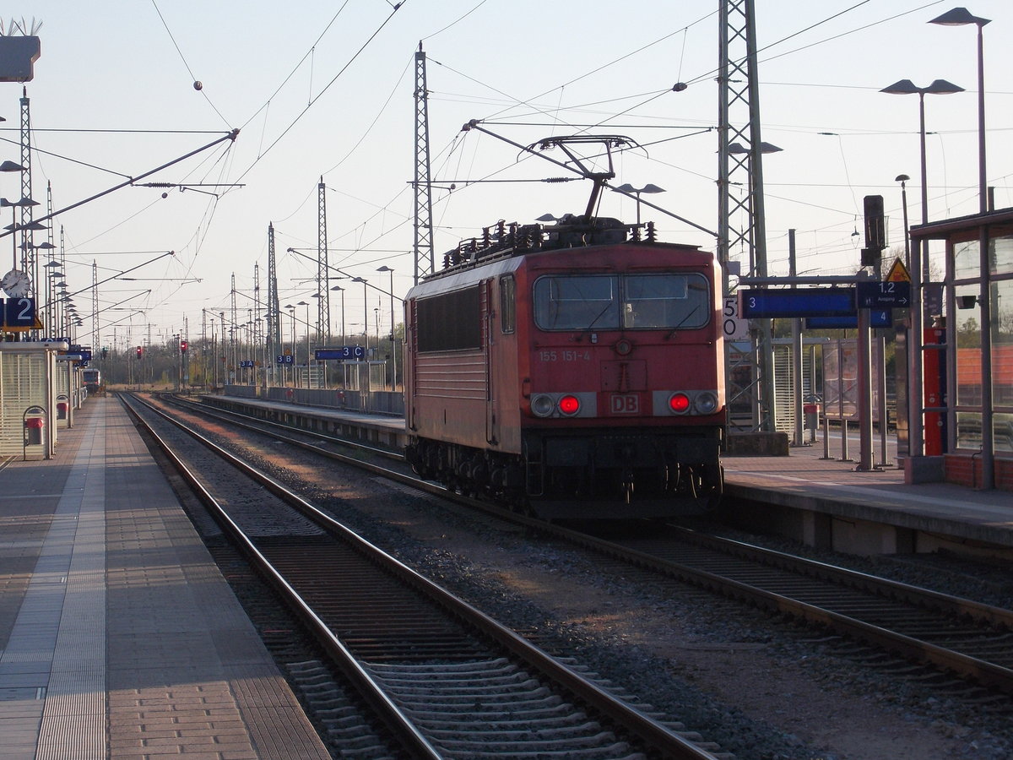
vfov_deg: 14.9
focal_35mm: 99
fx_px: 2897
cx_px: 506
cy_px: 380
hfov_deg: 19.8
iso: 80
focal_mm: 17.6
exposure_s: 1/200
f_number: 5.5
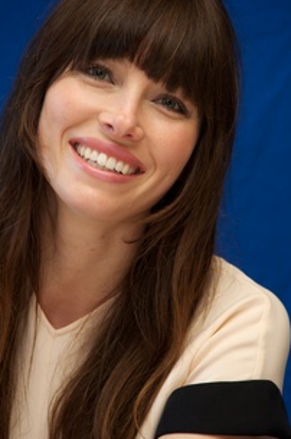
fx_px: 3196
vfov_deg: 7.8
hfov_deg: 5.2
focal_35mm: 263
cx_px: 156
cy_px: 241
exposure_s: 1/60
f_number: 5.6
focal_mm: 200
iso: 800
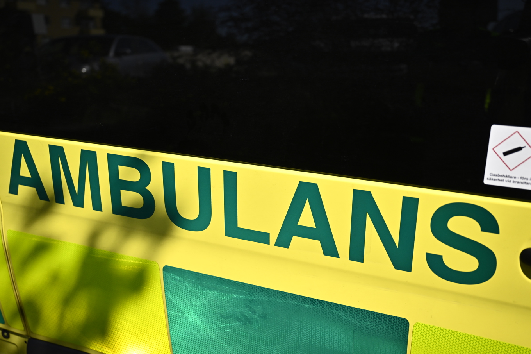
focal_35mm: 34
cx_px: 266
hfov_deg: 55.1
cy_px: 177
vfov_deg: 38.3
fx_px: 509
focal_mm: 34.5
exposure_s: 1/16000
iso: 500
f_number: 2.8
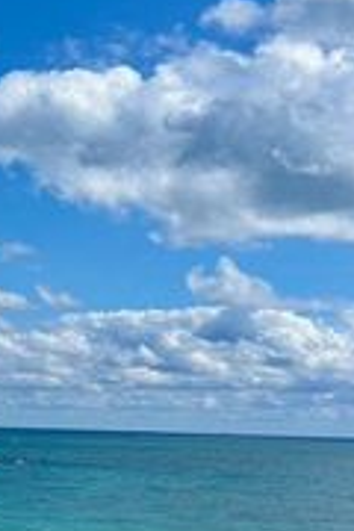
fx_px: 1106
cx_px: -345
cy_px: 414
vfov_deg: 26.6
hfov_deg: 15.0
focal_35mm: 75
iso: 50
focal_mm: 5.7
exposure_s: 1/8696
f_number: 1.5
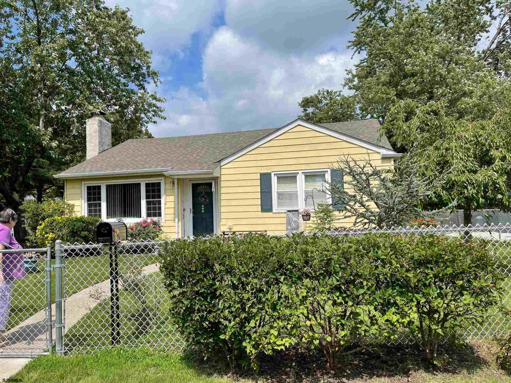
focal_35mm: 26
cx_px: 256
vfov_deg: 53.1
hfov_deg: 67.3
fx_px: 384
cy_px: 192
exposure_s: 1/4902
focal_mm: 5.1
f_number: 1.6
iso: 32
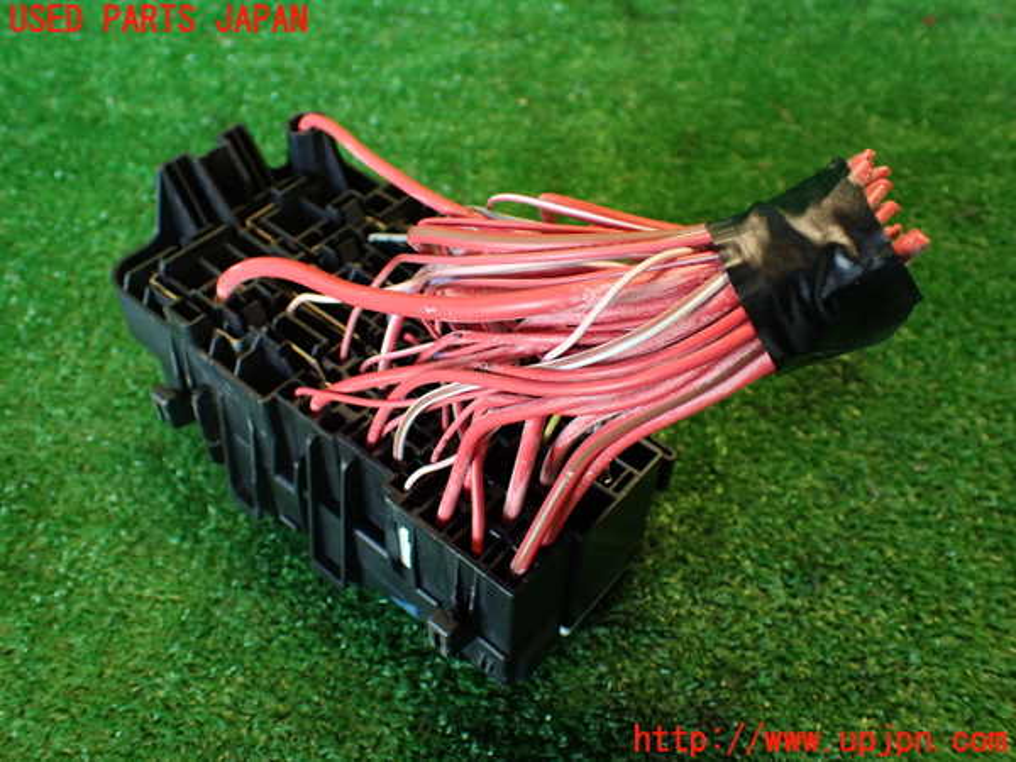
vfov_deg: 44.2
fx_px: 939
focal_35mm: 32
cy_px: 381
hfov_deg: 56.8
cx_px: 508
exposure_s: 1/30
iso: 200
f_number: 2.4
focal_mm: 5.79
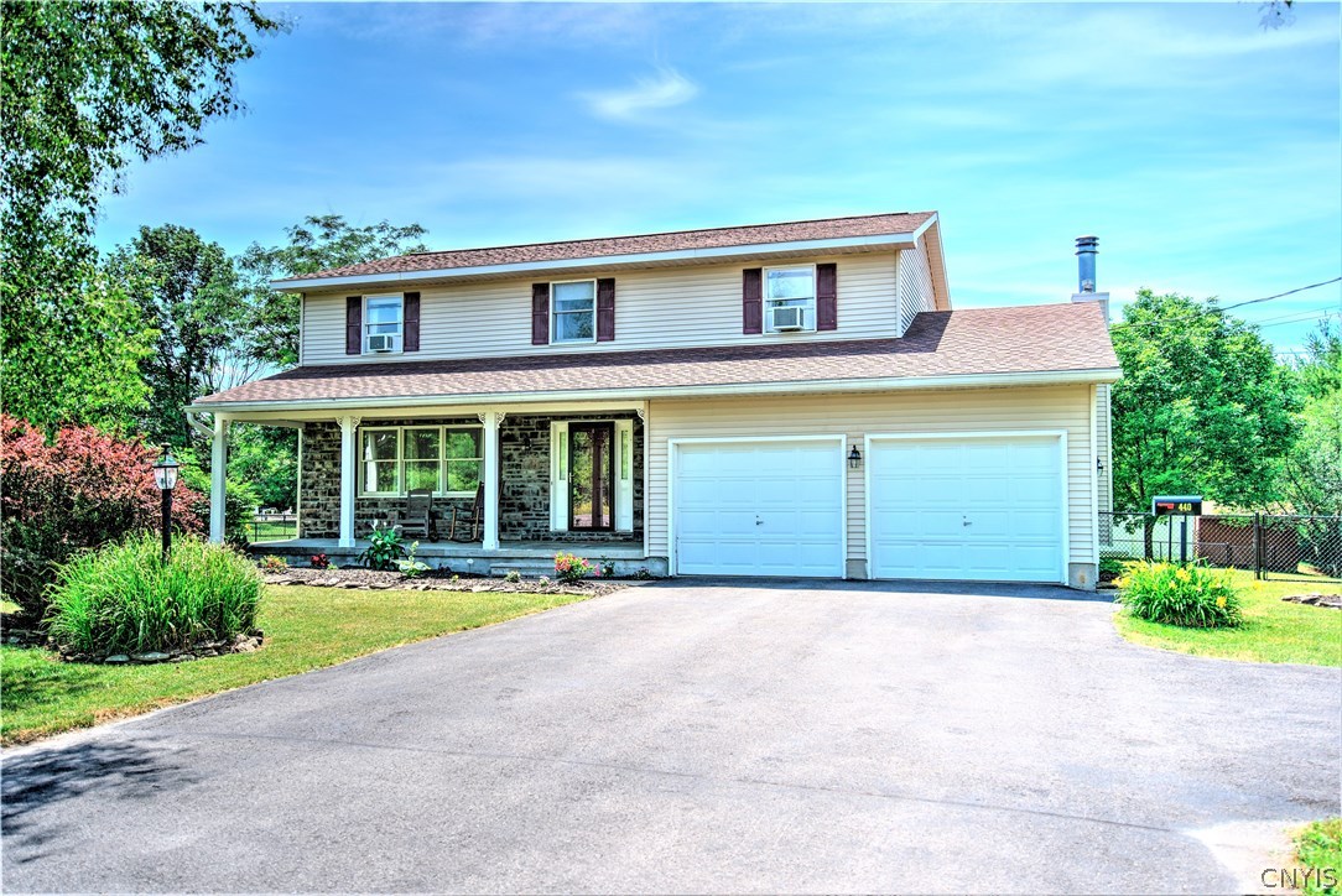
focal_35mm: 30
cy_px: 448
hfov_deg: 61.9
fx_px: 1119
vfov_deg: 43.7
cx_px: 671
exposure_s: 1/800
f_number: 4.5
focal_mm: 30
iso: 100
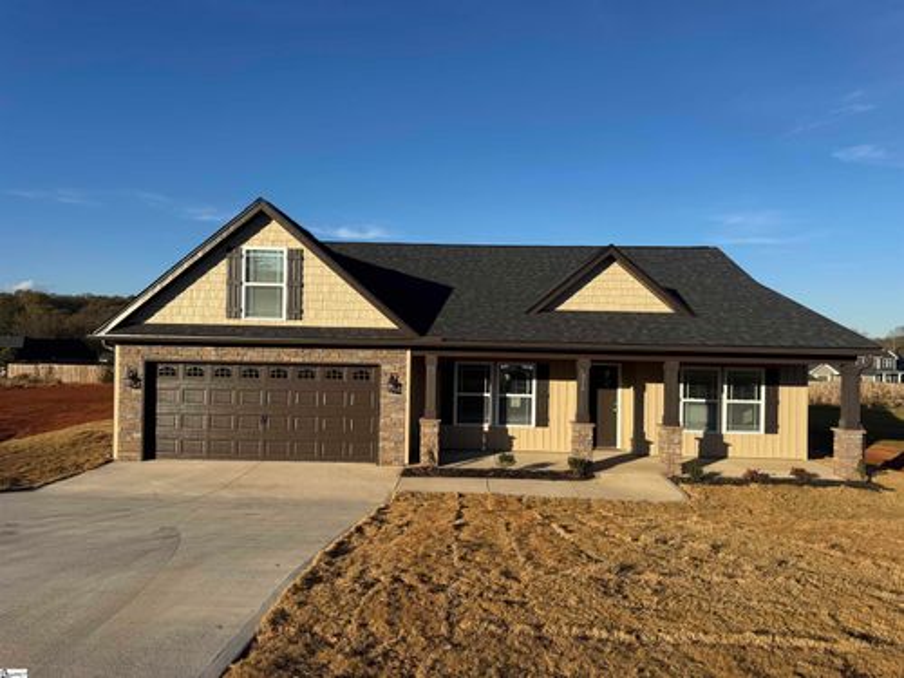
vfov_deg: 56.8
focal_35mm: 24
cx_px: 452
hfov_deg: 71.6
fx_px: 627
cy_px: 339
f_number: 1.78
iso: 80
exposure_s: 1/4608
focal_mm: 6.76
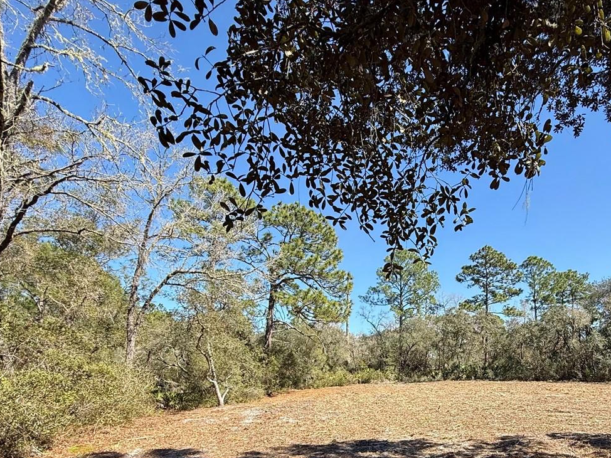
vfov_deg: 56.6
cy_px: 331
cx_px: 395
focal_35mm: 23
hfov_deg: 72.2
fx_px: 406
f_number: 2.2
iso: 50
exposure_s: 1/1125
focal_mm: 2.22
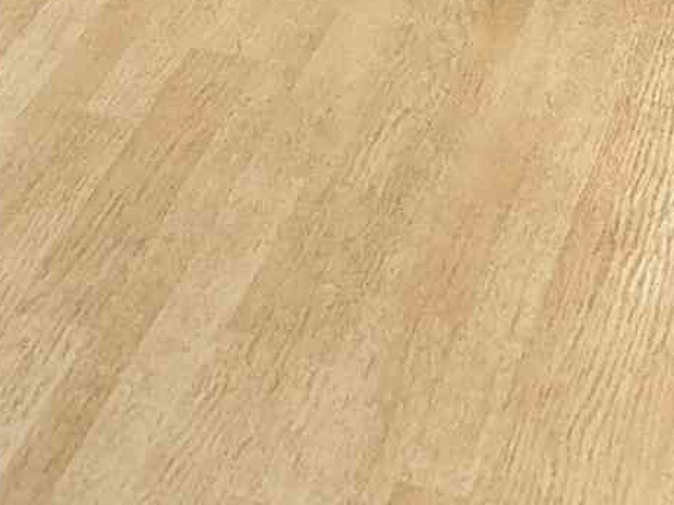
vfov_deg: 10.7
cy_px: -540
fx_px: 2453
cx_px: 204
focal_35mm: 126
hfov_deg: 15.6
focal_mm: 3
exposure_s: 1/120
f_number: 1.8
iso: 32
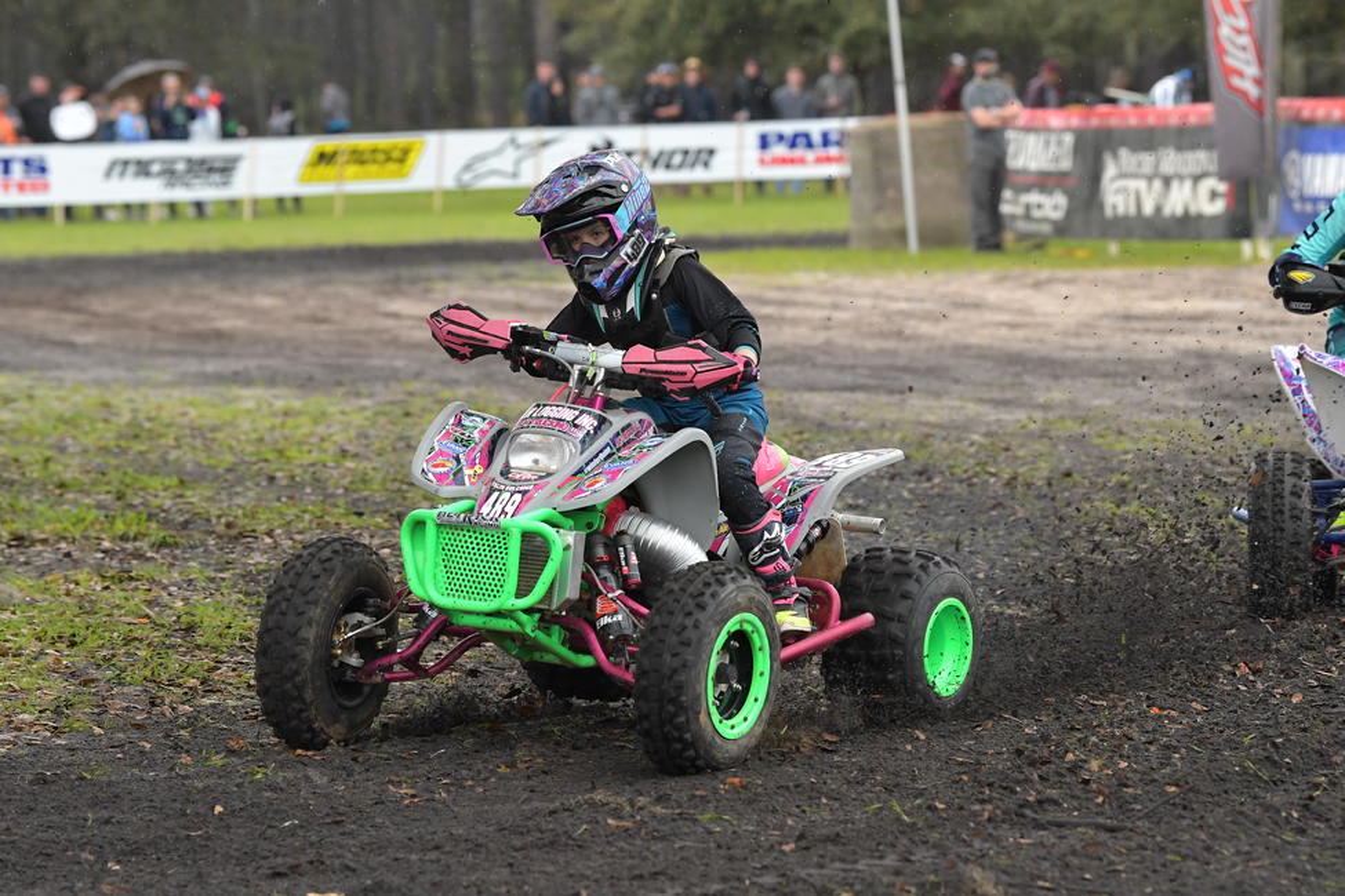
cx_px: 672
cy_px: 448
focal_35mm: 183
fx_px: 6837
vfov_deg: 7.5
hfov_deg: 11.2
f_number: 4
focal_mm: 122
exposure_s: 1/1000
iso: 1600
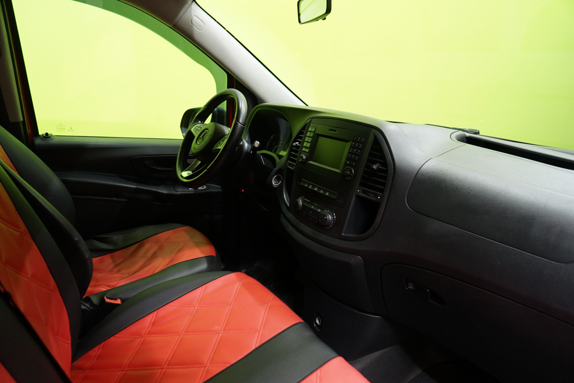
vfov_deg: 53.1
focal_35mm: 24
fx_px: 383
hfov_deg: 73.7
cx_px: 287
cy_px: 192
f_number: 4.5
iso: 1250
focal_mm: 24
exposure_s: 1/20
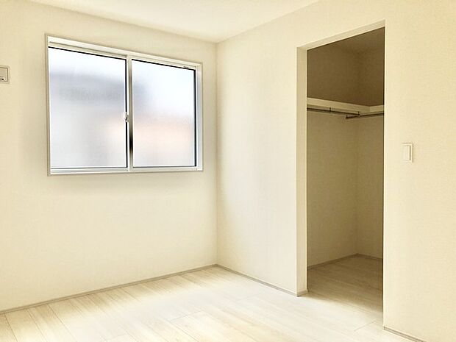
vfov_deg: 49.7
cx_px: 228
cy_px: 171
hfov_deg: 63.4
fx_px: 369
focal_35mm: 28
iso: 25
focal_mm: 3.99
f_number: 1.8
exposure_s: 1/30
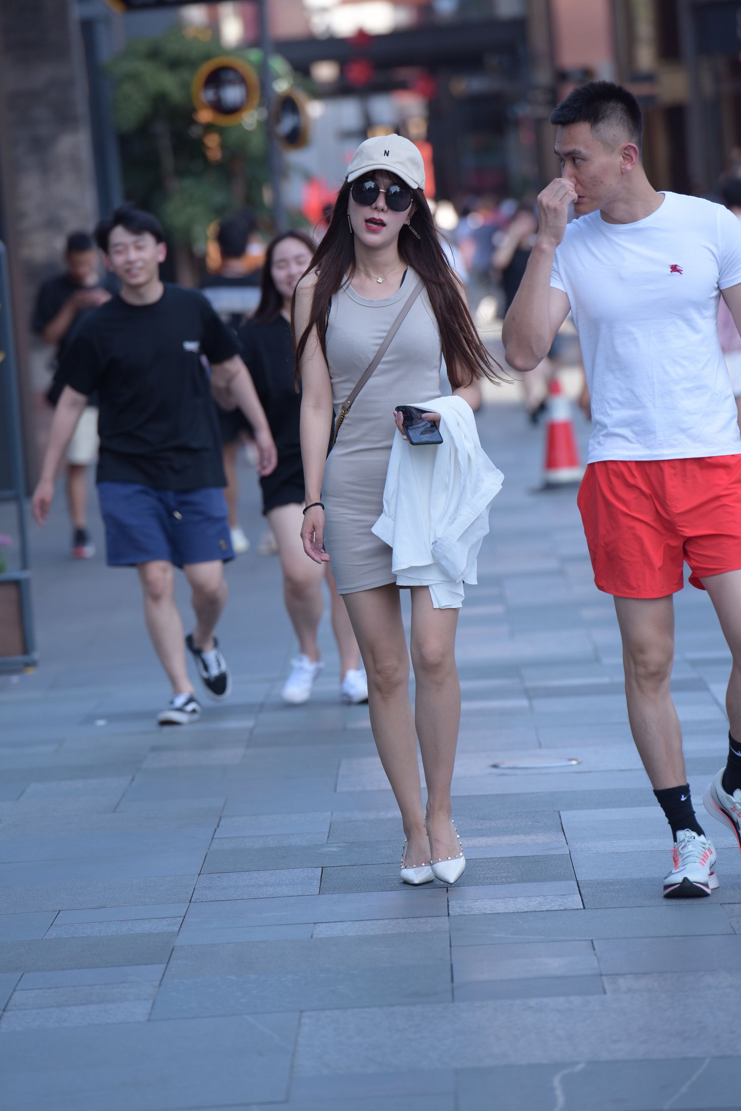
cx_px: 370
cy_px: 556
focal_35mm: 200
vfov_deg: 10.3
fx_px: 6172
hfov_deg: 6.9
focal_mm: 200
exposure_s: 1/800
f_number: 4
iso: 400
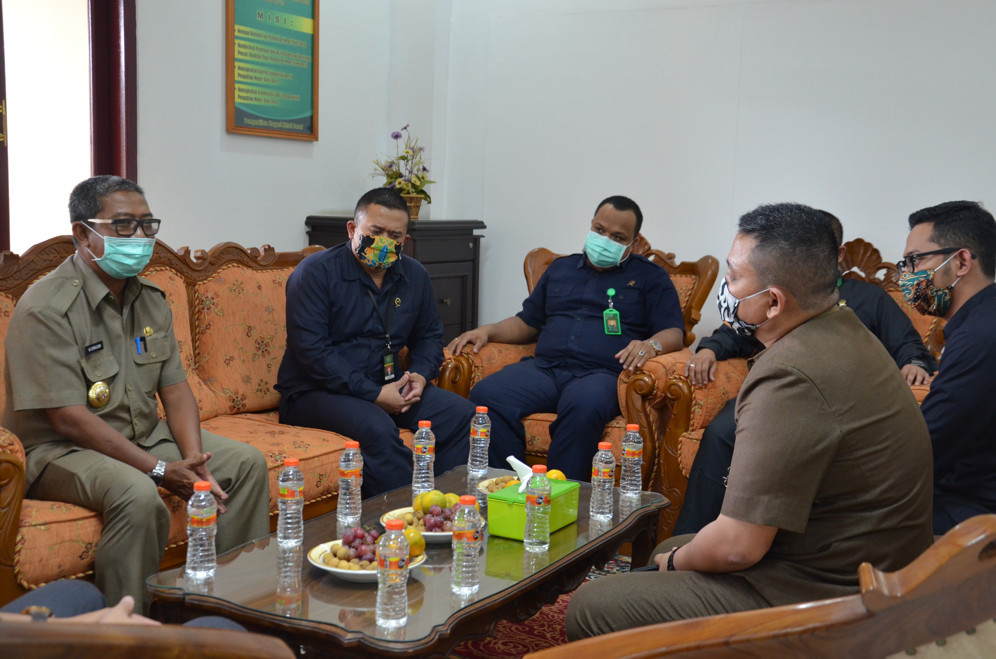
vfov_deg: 31.1
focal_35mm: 43
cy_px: 323
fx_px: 1187
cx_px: 509
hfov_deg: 45.5
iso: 1250
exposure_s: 1/30
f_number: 4
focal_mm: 28
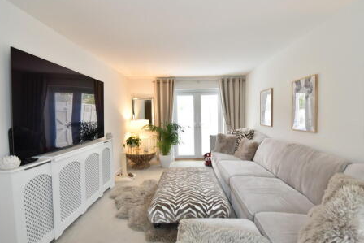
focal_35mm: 18
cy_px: 118
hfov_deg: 91.5
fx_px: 177
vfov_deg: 68.8
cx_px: 181
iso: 500
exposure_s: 1/15
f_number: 3.5
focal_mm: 11
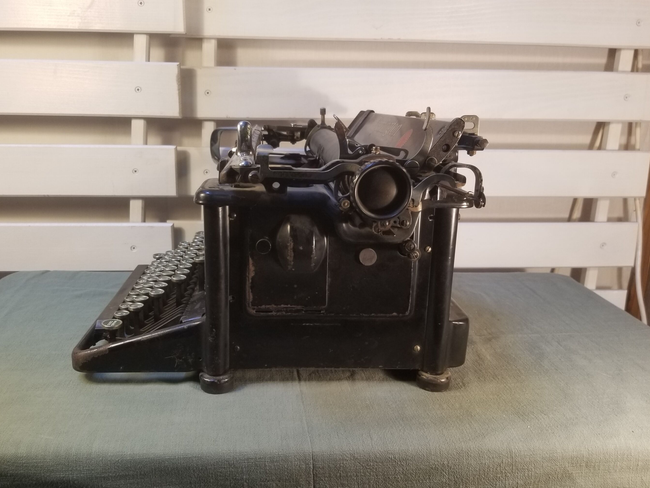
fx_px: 526
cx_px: 310
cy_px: 242
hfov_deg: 63.4
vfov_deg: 49.8
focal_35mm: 28
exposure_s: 1/100
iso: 100
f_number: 1.7
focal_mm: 4.25
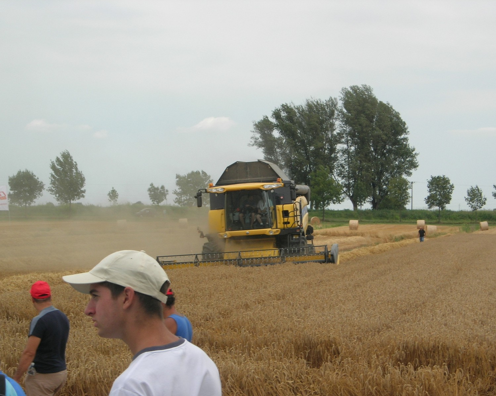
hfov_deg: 16.3
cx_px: 254
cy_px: 198
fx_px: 1732
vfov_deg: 13.1
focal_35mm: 118
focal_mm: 23.4
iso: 64
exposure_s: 1/187
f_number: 8.2
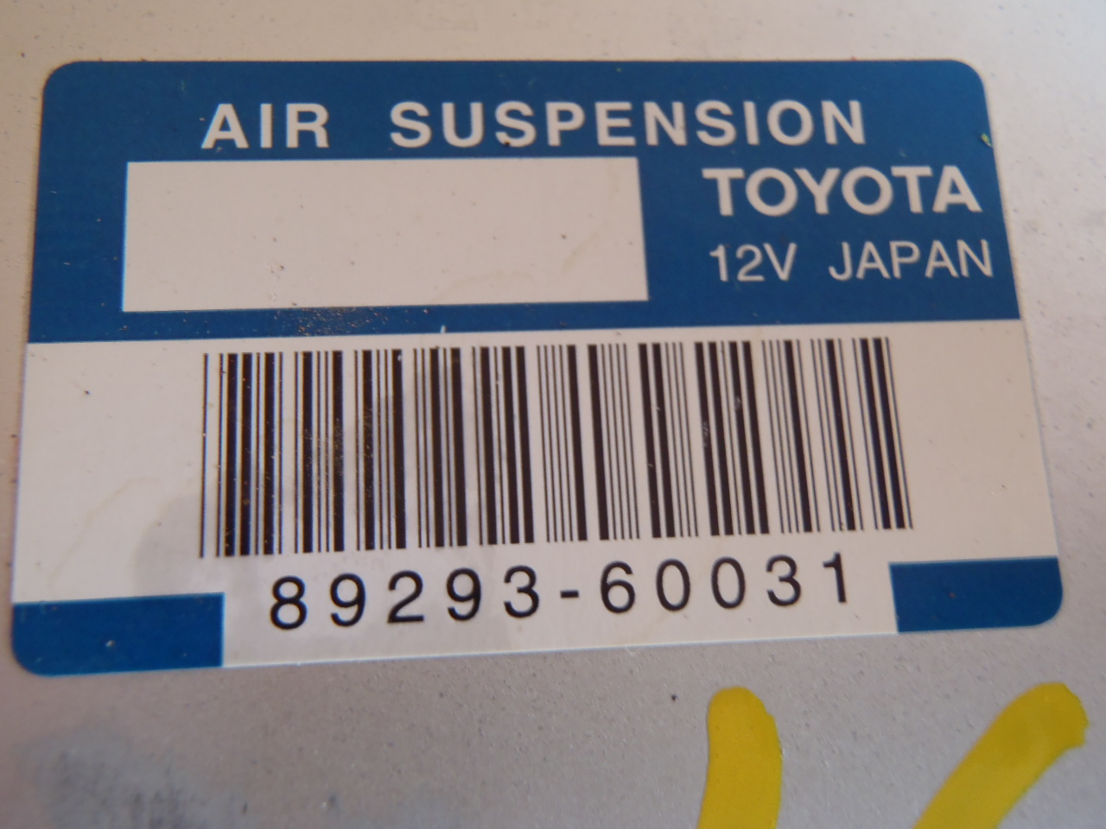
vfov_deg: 38.7
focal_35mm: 37
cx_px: 553
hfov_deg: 50.1
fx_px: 1182
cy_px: 414
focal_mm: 6.64
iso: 200
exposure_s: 1/20
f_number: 4.7
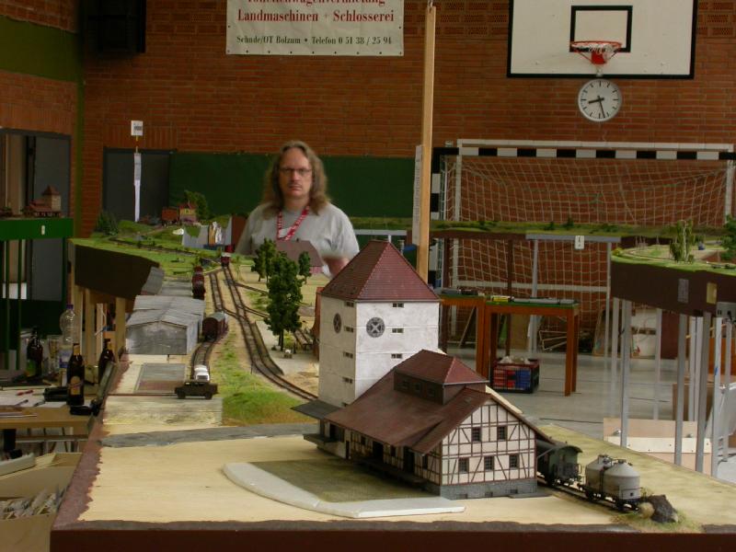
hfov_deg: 24.7
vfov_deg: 18.7
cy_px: 276
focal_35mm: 79
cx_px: 368
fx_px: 1680
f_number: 7.1
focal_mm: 16.4
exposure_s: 1/6.7
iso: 137
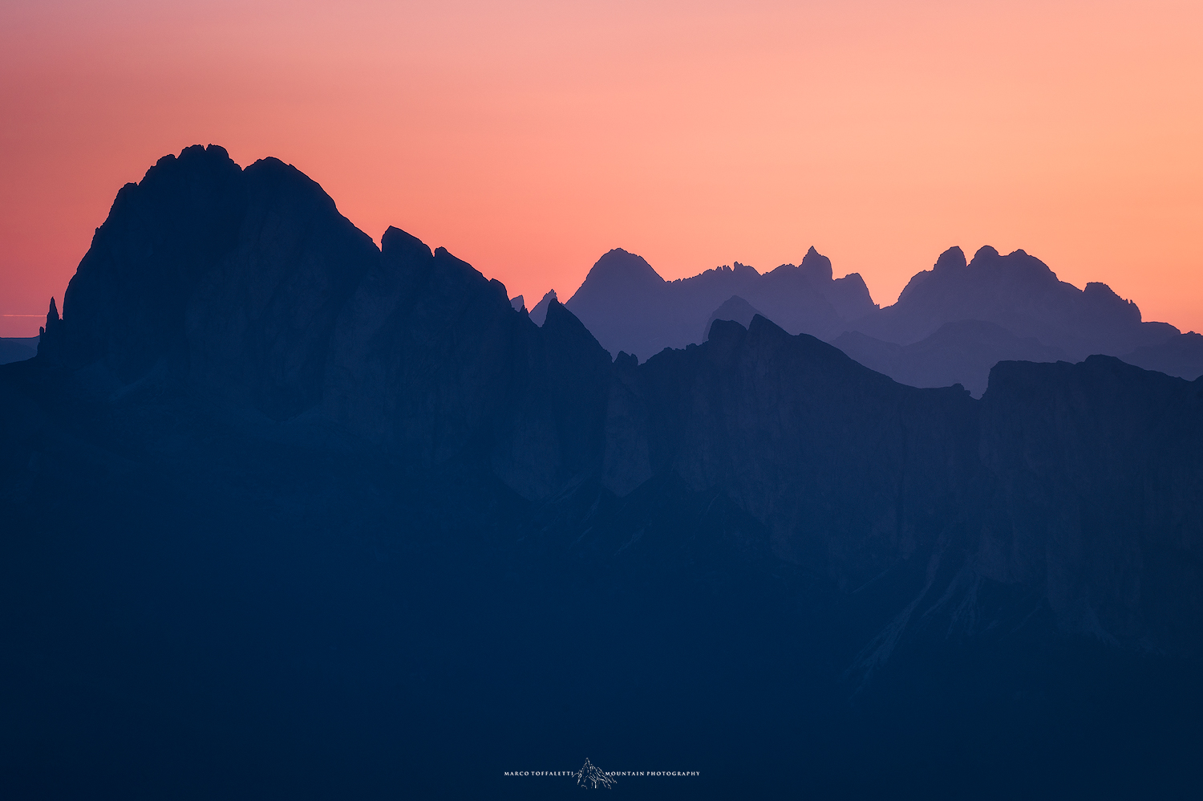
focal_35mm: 210
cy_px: 400
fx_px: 7013
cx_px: 602
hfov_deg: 9.8
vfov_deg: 6.5
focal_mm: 210
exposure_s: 1/20
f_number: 13
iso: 100
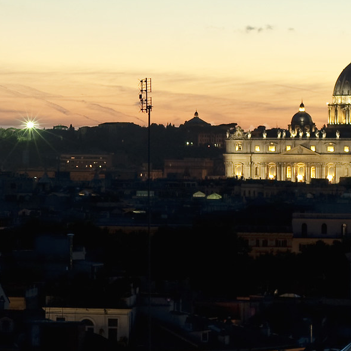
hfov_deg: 6.6
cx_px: -275
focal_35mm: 260
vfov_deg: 6.7
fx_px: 2983
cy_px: 135
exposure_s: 1.6
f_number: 5.6
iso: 200
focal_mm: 50
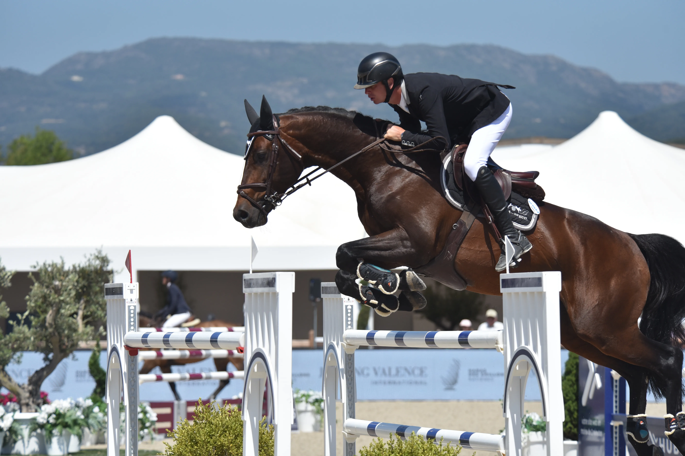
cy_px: 228
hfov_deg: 10.5
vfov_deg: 7.0
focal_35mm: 195
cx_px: 342
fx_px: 3710
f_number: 5.6
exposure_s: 1/4000
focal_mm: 195
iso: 640
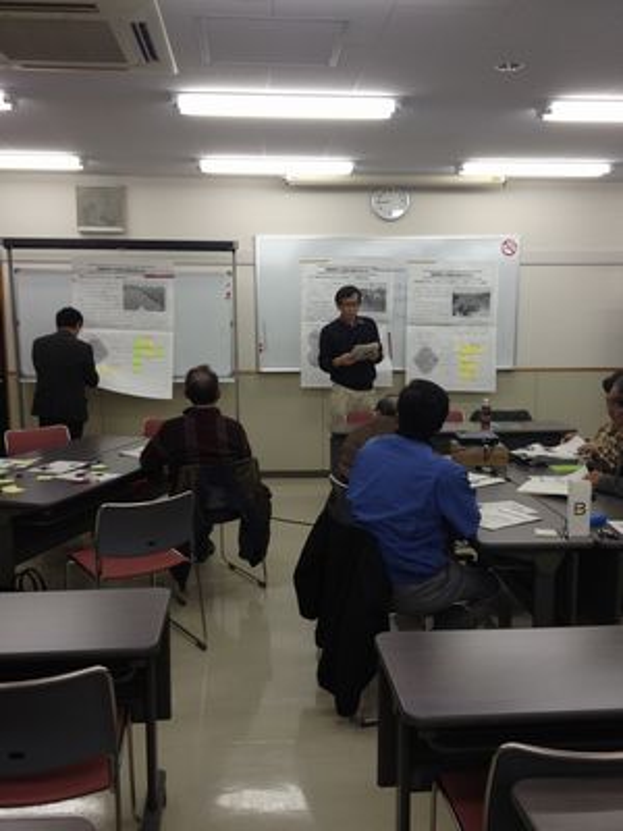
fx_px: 840
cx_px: 312
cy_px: 416
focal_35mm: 35
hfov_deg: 40.7
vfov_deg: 52.6
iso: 50
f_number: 2.4
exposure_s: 1/60
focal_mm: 4.28
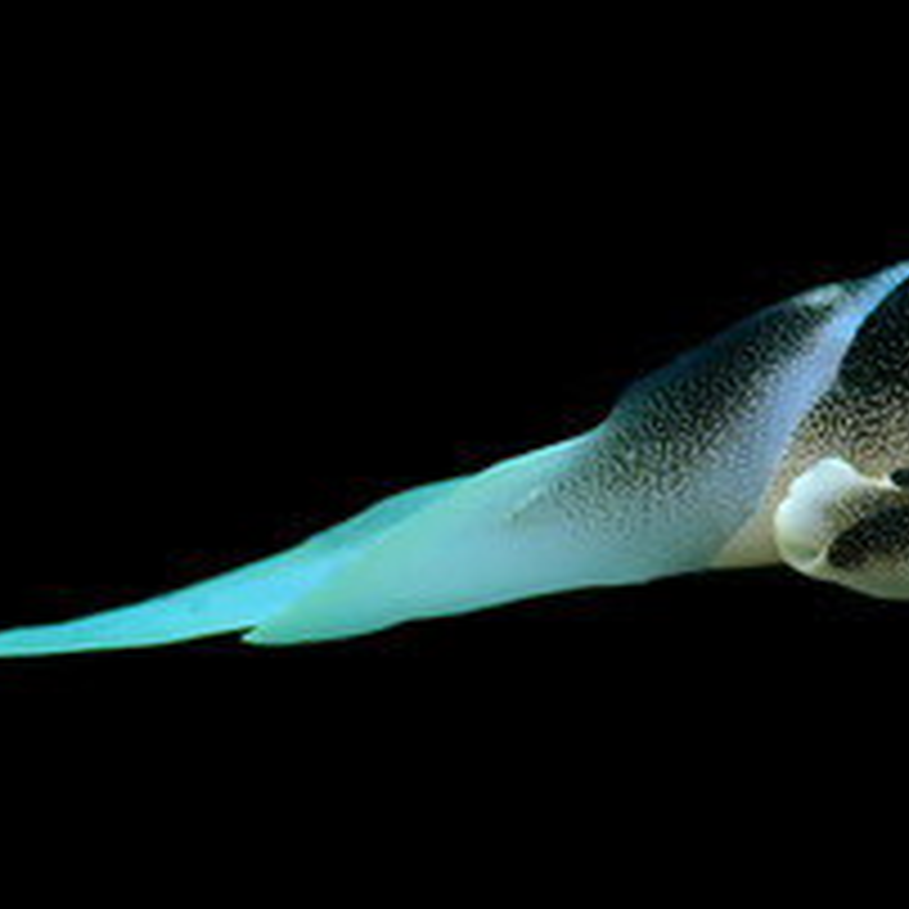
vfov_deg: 22.8
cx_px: 711
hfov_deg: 22.5
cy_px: 452
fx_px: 2258
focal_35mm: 76
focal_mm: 8.4
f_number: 3.1
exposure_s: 1/250
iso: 100
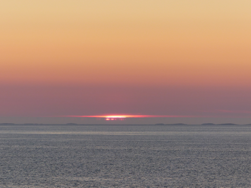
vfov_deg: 4.4
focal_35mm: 338
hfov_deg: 5.9
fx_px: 2451
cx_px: 126
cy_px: 94
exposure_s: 1/125
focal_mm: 60.8
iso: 100
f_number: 4
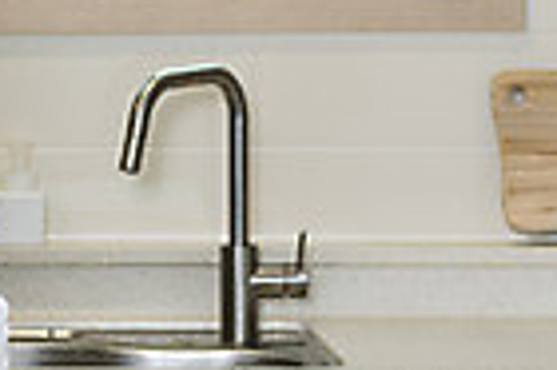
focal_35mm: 240
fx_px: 3709
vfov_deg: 5.7
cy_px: -48
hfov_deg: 8.5
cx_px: -40
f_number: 4.5
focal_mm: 56
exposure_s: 1/125
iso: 250
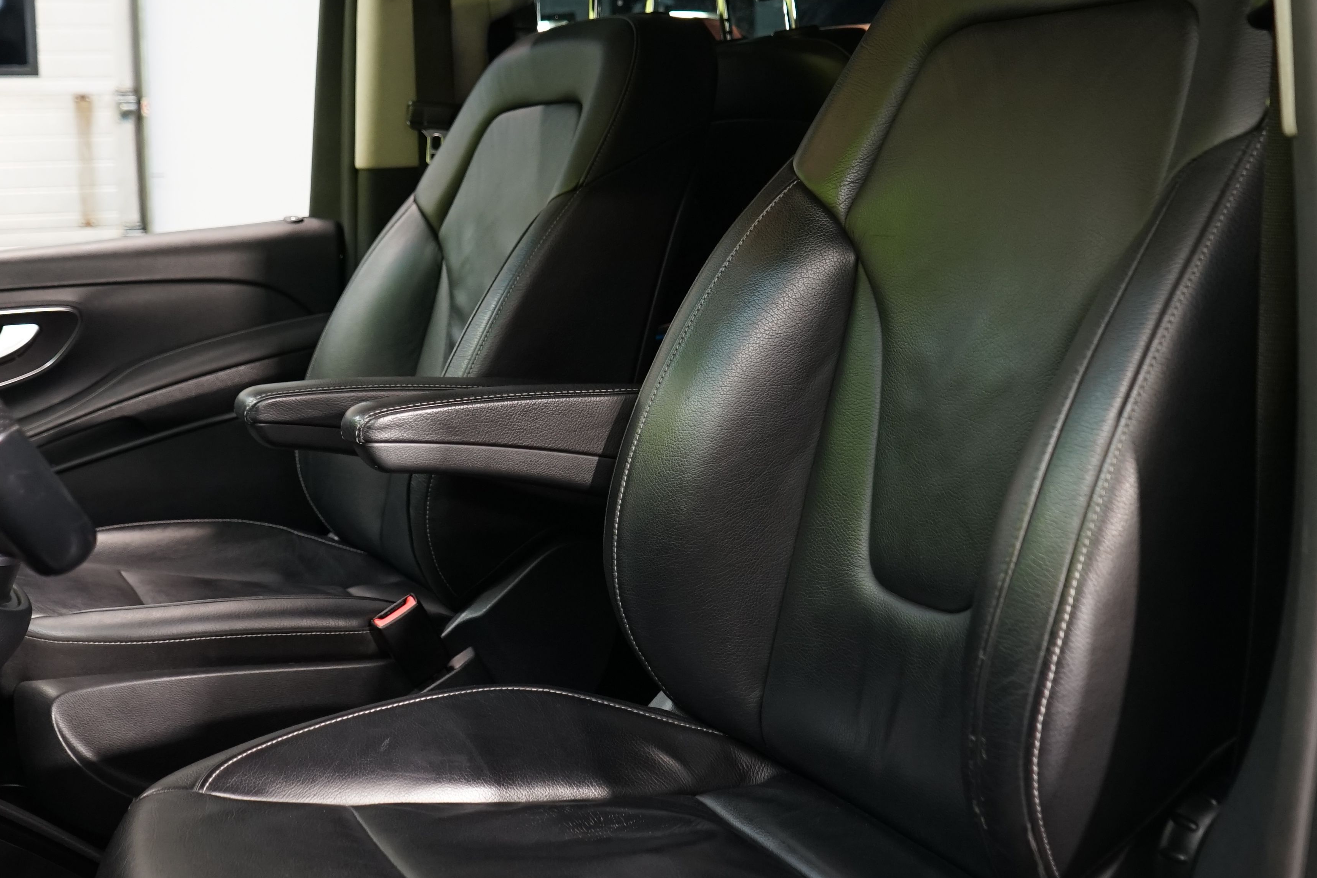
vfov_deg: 27.4
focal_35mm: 49
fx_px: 1792
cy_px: 341
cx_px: 504
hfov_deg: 40.1
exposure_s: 1/30
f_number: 4.5
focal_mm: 28
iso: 1000
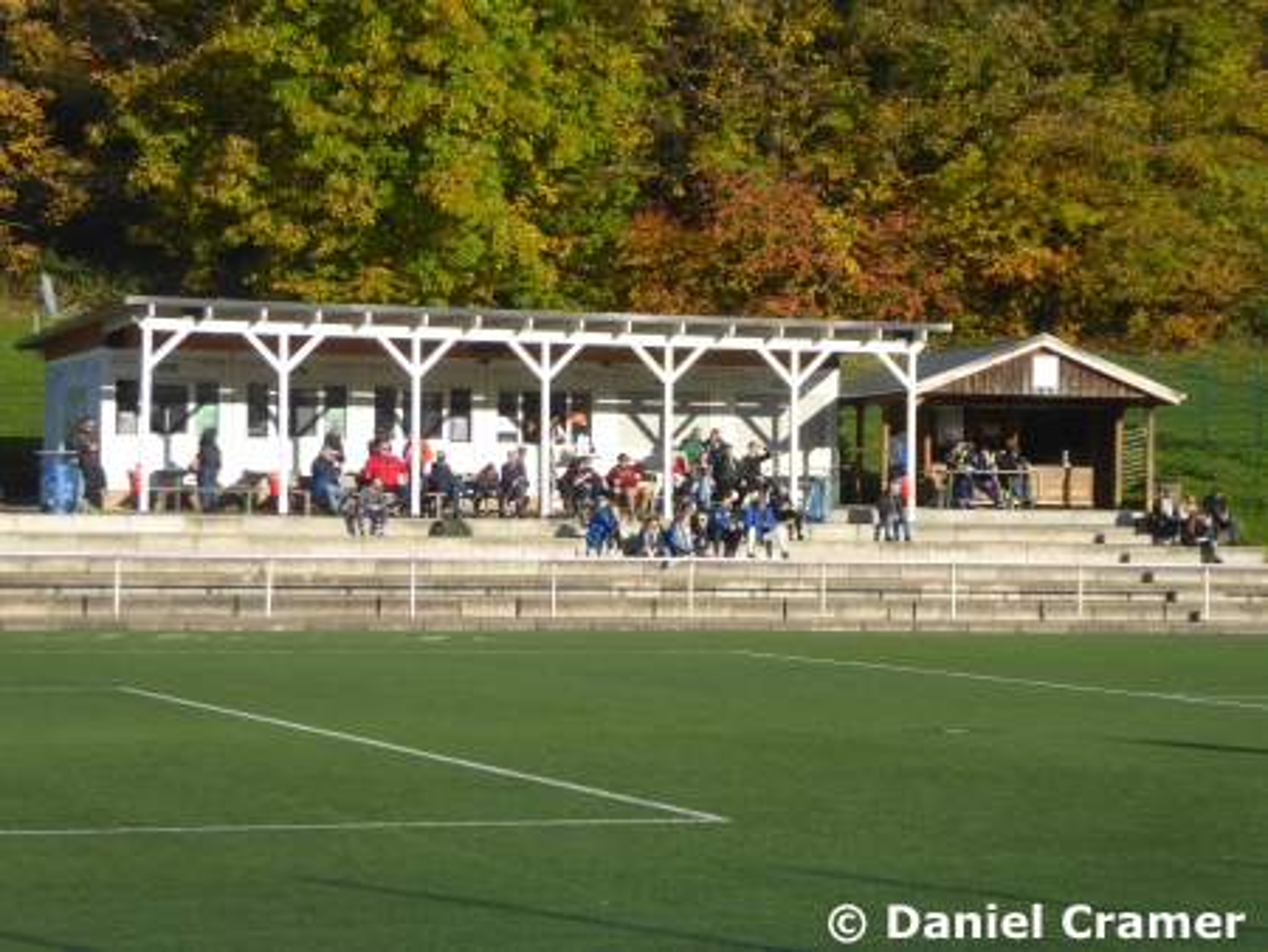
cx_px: 634
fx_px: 3592
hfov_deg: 20.0
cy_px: 476
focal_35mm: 98
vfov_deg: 15.1
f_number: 5
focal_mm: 17.5
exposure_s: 1/250
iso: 80
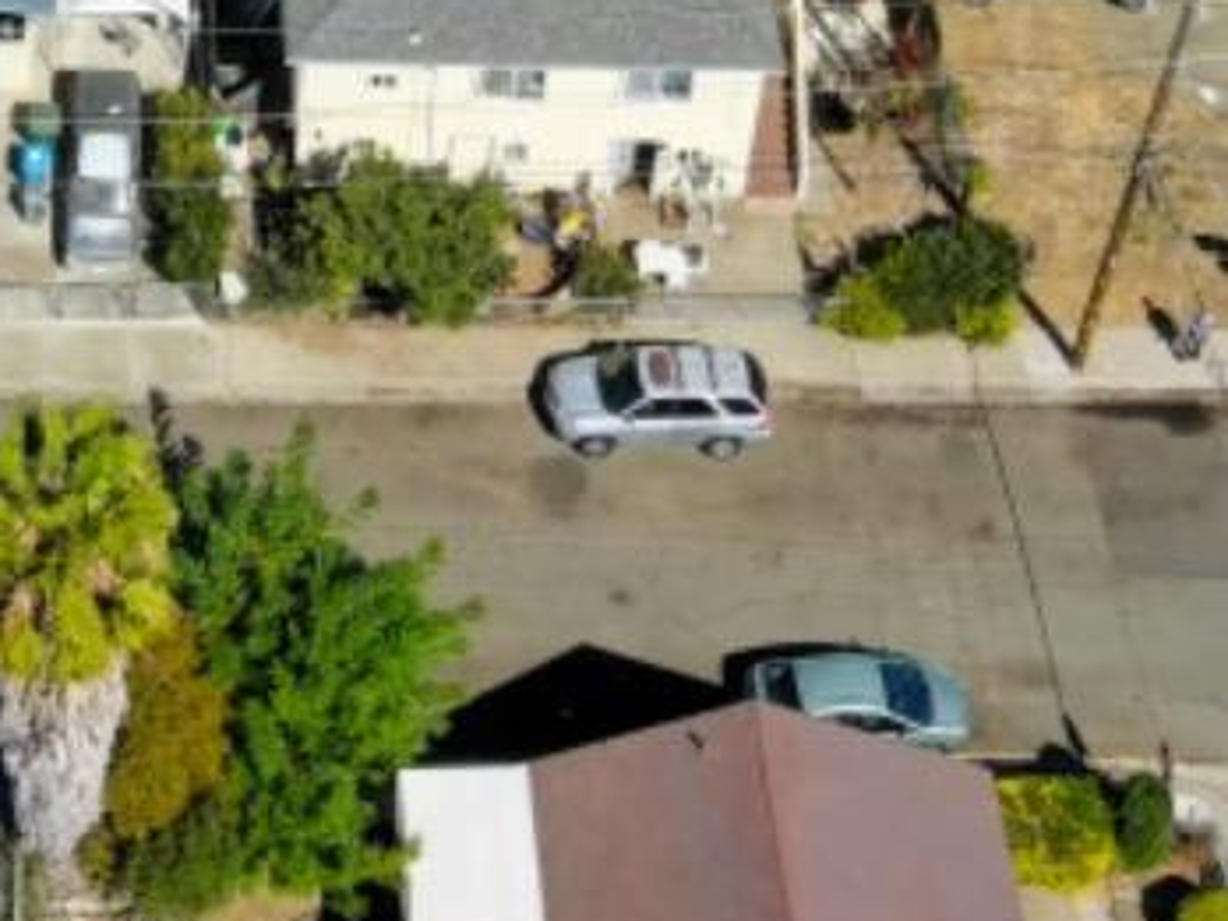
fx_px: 3973
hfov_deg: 17.2
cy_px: -824
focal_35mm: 112
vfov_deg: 12.0
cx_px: 35
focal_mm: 4.7
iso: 107
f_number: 1.8
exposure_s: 1/1394
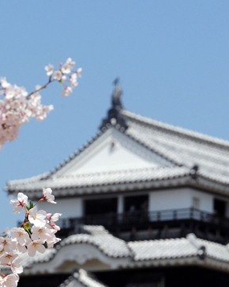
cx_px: 70
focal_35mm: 331
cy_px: 231
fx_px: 2808
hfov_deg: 4.7
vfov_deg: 5.8
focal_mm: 105
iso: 400
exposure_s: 1/500
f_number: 11
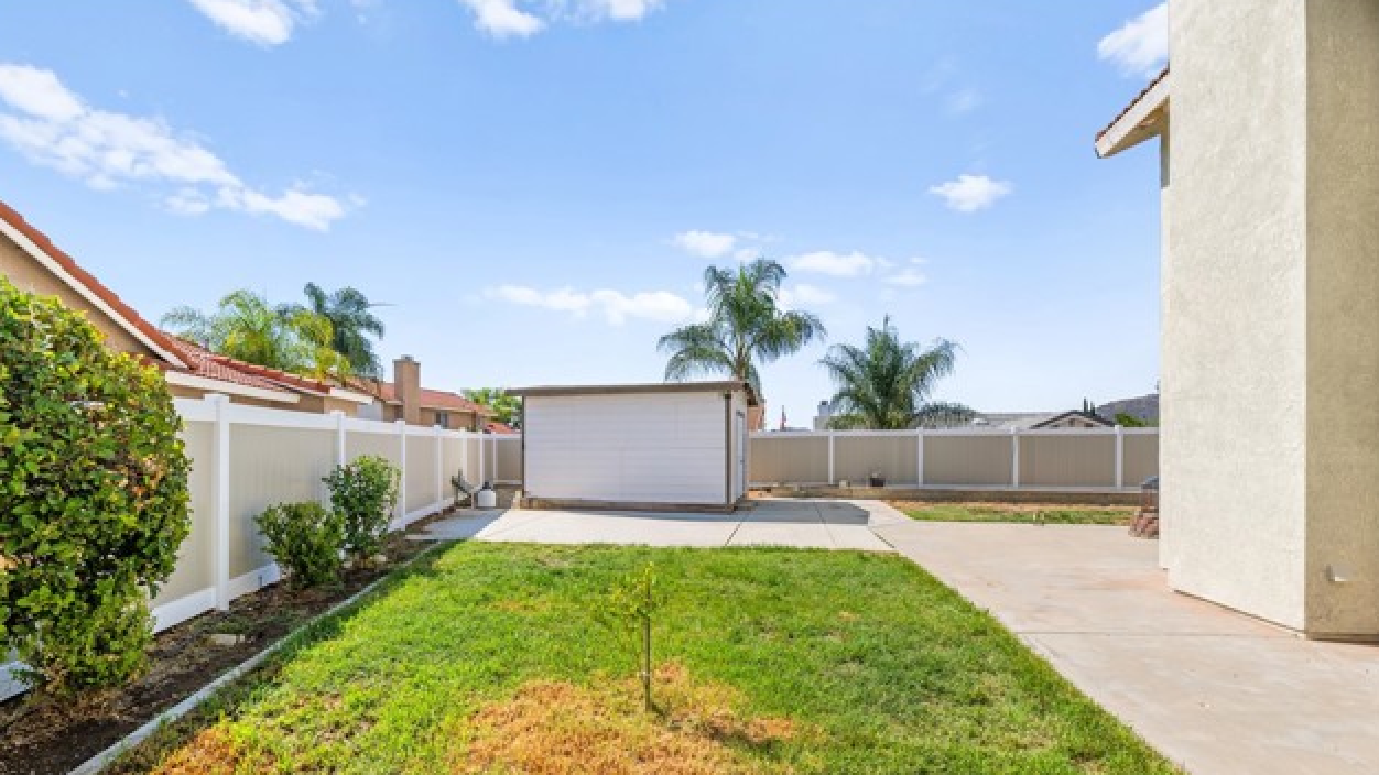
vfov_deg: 70.0
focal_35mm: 15
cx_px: 687
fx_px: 548
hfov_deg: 103.0
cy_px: 452
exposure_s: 1/800
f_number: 8
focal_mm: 14
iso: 100
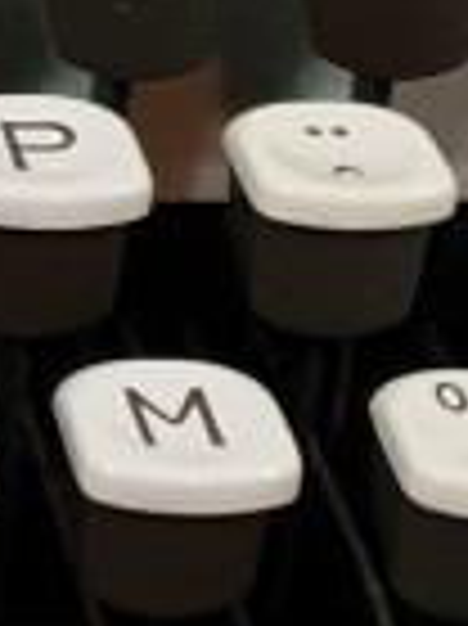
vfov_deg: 10.2
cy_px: -86
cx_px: -968
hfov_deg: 6.9
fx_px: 3466
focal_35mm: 192
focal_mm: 4.3
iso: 320
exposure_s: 1/50
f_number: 1.5
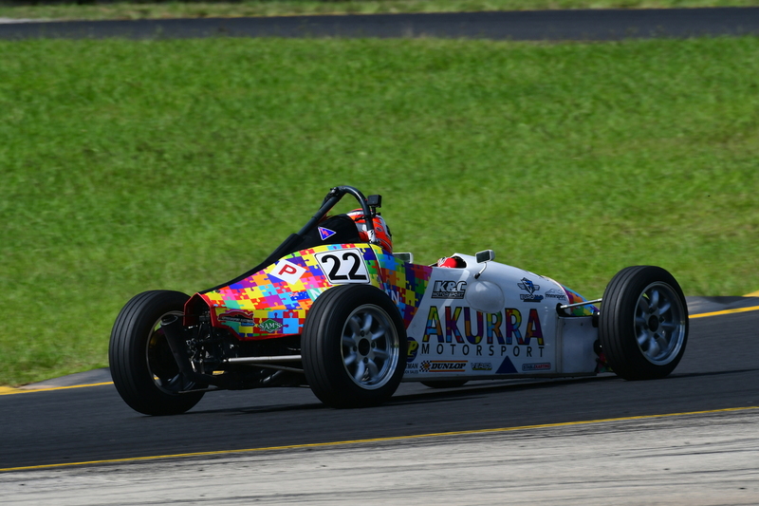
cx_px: 380
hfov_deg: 3.4
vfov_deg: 2.2
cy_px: 253
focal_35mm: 615
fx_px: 12963
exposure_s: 1/640
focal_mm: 410
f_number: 11
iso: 250
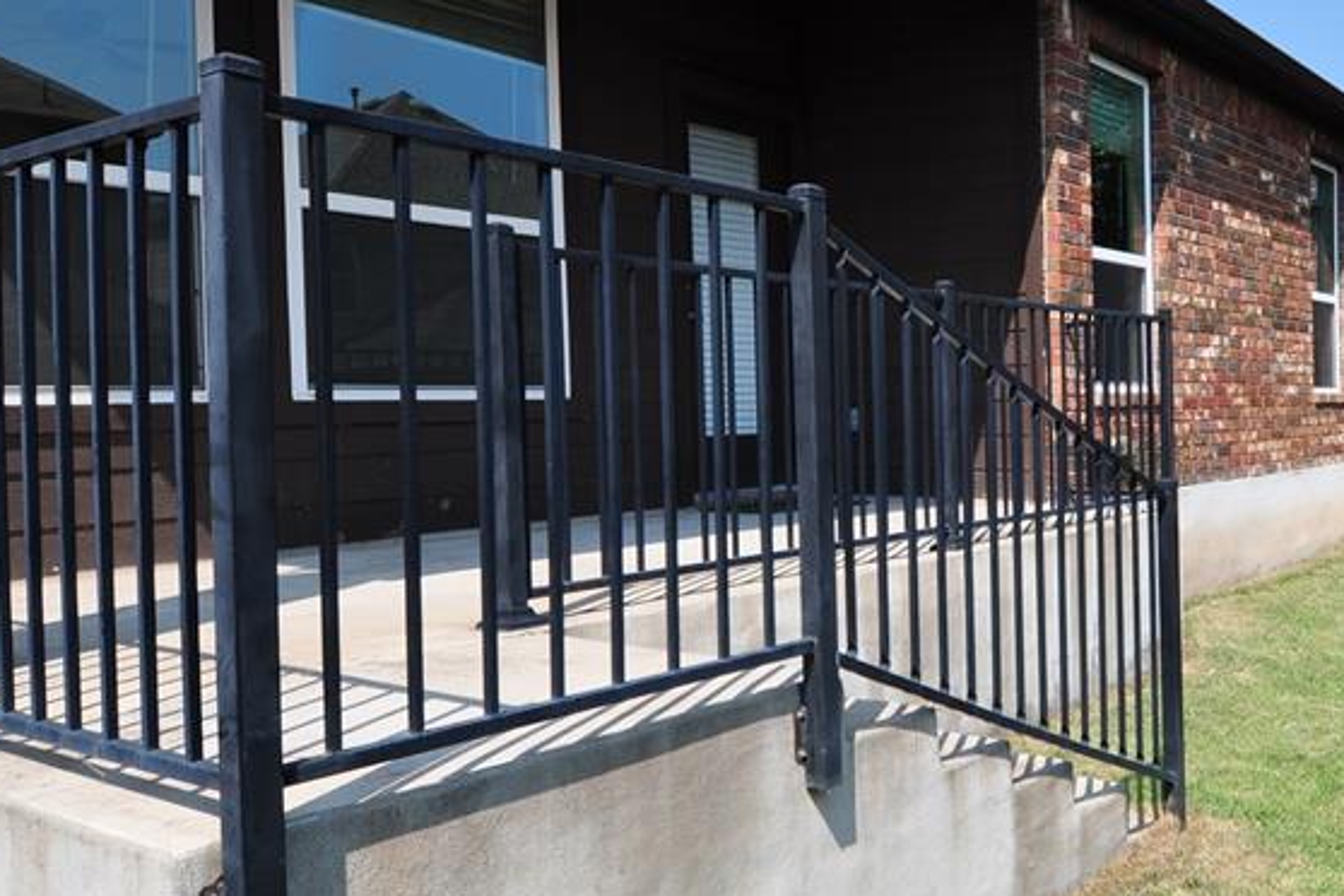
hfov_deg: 53.9
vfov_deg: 40.0
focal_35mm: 33
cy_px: 453
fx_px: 1232
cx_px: 1045
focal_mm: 12
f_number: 10
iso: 200
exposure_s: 1/320
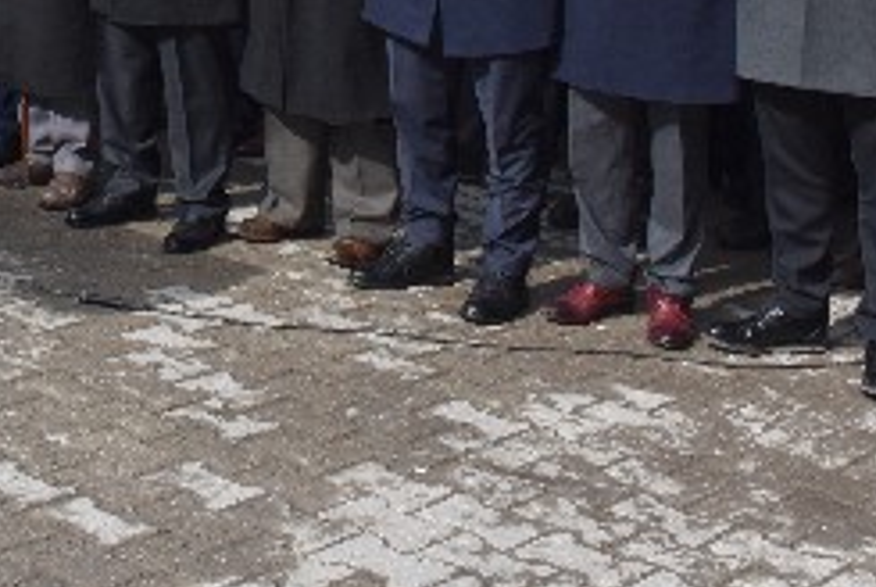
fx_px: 1998
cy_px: -206
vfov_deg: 15.7
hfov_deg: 23.6
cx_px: -18
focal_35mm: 82
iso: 500
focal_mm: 20
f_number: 14
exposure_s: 1/250
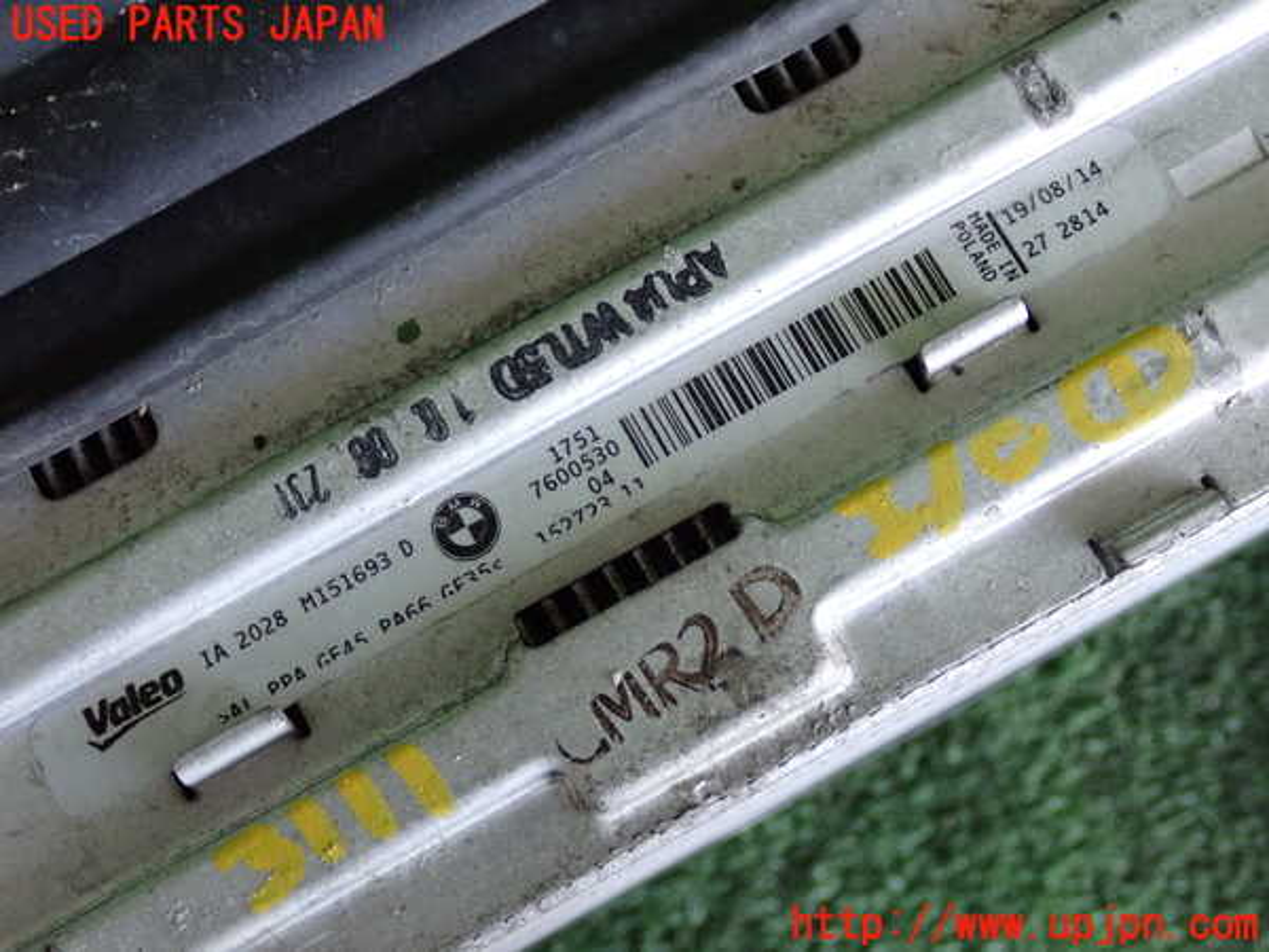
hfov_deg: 40.4
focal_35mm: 47
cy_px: 476
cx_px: 634
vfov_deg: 30.9
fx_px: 1723
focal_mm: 8.4
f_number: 3.1
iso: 1000
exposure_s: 1/125
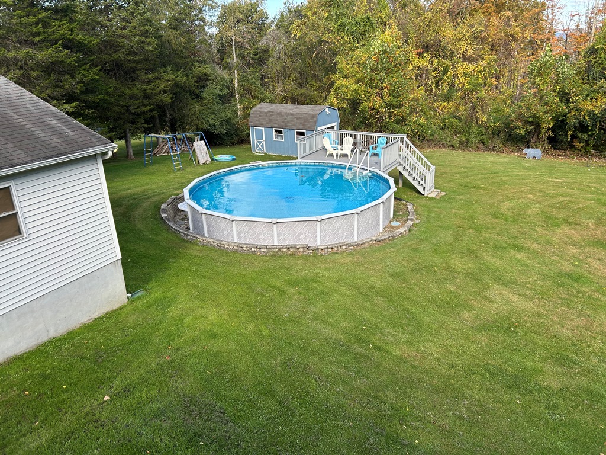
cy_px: 228
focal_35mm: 26
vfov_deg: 53.1
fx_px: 455
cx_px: 303
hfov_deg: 67.3
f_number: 1.5
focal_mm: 5.7
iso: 50
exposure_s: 1/853
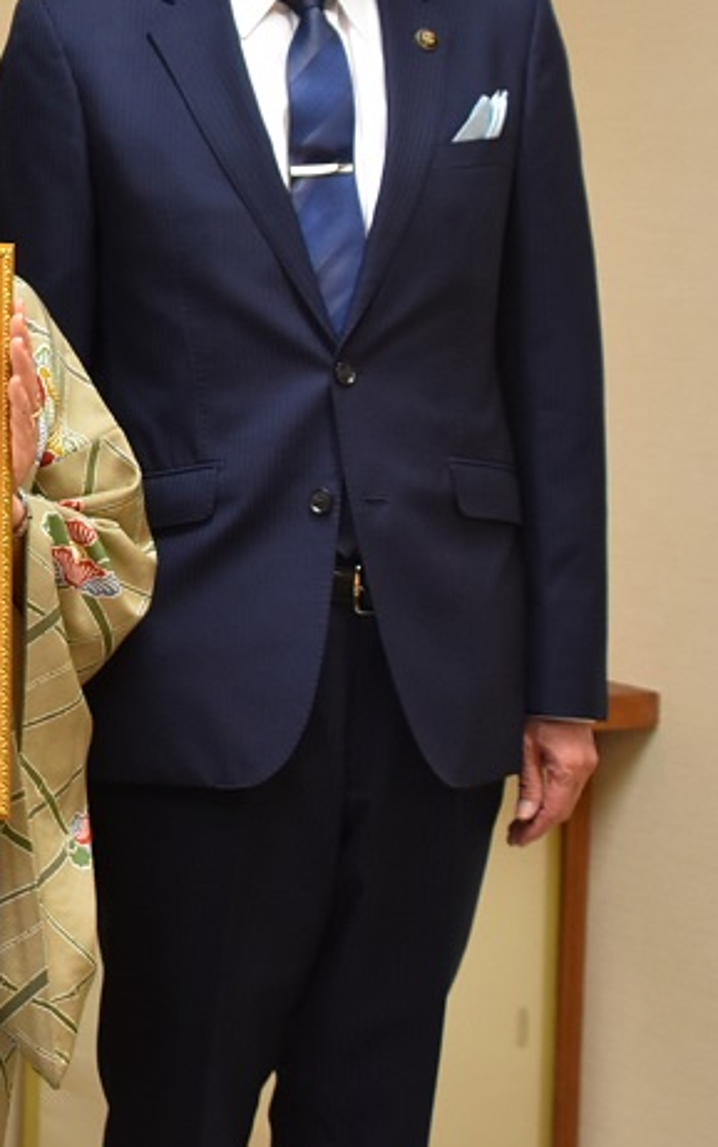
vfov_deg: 18.6
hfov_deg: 11.1
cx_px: -508
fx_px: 3473
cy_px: 228
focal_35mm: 111
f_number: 4
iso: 720
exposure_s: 1/60
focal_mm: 28
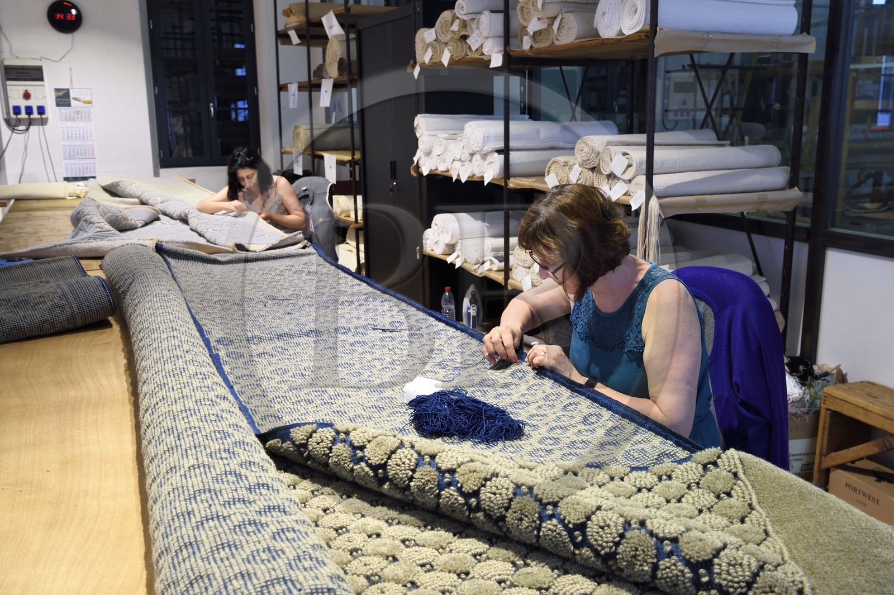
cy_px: 298
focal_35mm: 34
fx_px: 844
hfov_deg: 55.8
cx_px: 447
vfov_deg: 38.8
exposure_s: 1/30
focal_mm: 34
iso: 800
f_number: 7.1
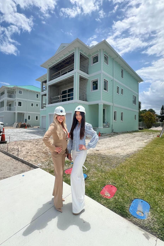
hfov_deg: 77.1
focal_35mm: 15
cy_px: 118
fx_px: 103
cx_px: 73
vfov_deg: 100.3
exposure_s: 1/1698
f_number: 1.8
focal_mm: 1.57
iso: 32
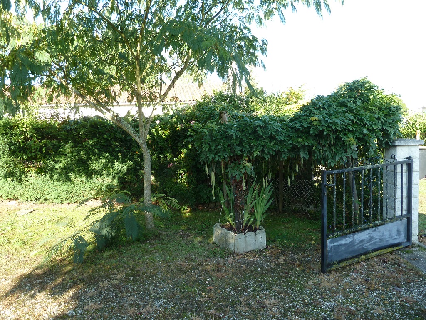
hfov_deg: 69.4
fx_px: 308
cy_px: 160
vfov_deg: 54.9
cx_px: 213
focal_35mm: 25
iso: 80
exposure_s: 1/100
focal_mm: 4.1
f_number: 3.3
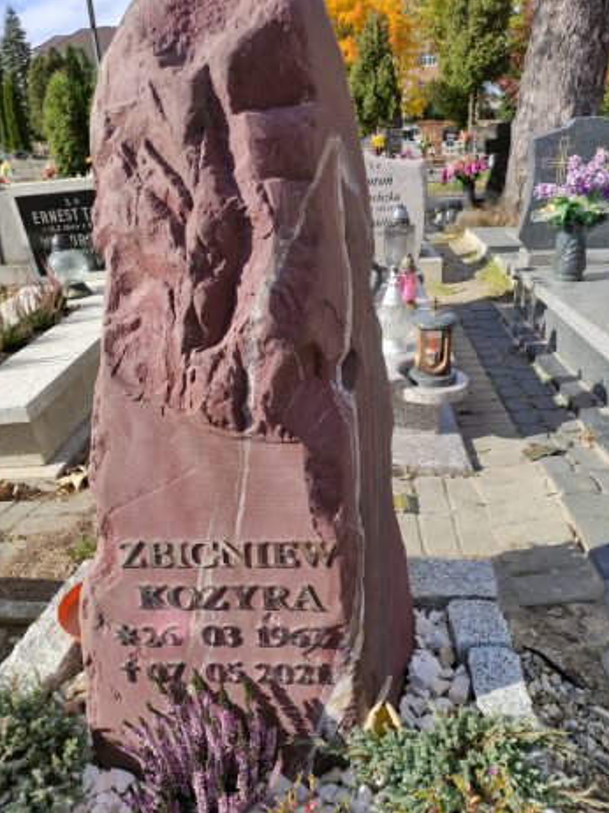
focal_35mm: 26
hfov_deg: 53.0
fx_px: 610
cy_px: 408
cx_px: 301
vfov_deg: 67.3
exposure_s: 1/1120
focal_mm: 5.43
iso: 50
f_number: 1.89
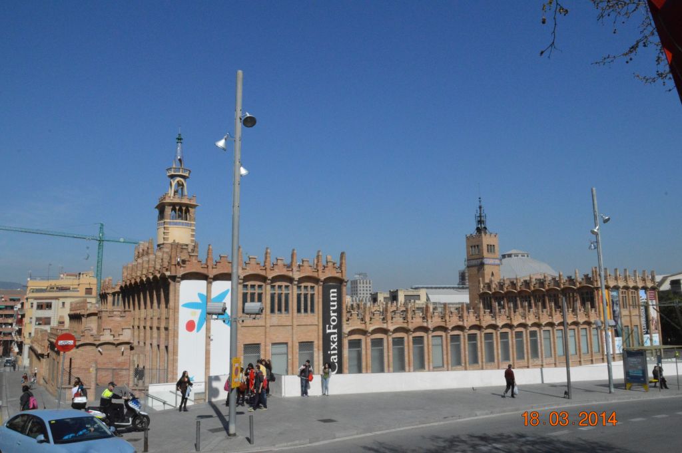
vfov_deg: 47.9
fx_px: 511
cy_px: 226
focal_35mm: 27
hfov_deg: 67.4
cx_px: 341
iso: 3200
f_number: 22
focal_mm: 18
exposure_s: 1/1600
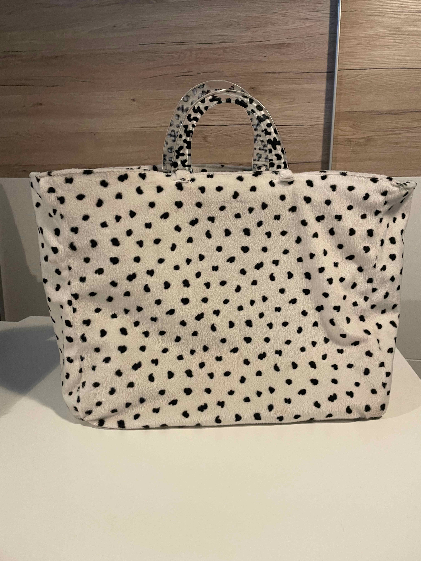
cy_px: 280
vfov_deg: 67.3
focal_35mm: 26
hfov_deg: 53.1
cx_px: 210
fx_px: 422
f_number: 1.6
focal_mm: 4.2
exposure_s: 1/50
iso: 320
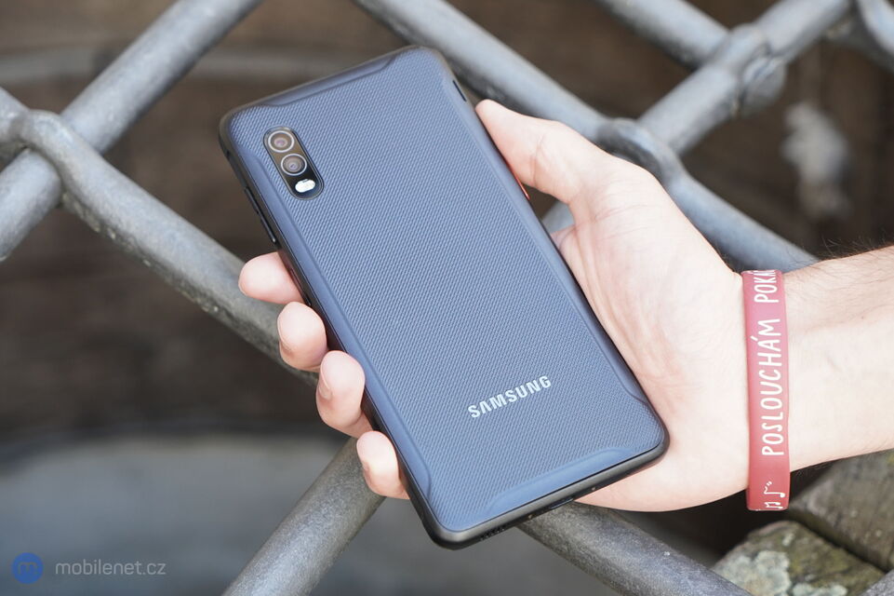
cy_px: 298
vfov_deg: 19.4
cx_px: 447
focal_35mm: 70
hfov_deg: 28.9
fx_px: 1738
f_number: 5.6
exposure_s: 1/160
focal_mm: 70
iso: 800
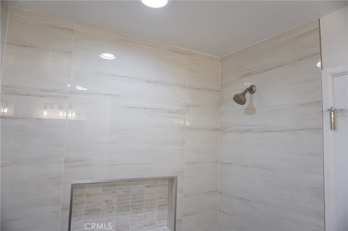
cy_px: 116
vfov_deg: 53.0
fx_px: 232
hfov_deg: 73.8
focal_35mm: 24
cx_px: 174
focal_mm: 16
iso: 160
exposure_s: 1/60
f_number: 3.5
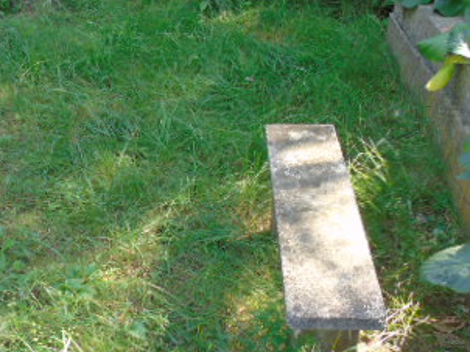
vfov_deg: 27.5
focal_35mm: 53
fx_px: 719
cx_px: 165
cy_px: 201
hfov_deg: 35.9
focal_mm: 4.4
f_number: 3.4
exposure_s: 1/40
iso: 80
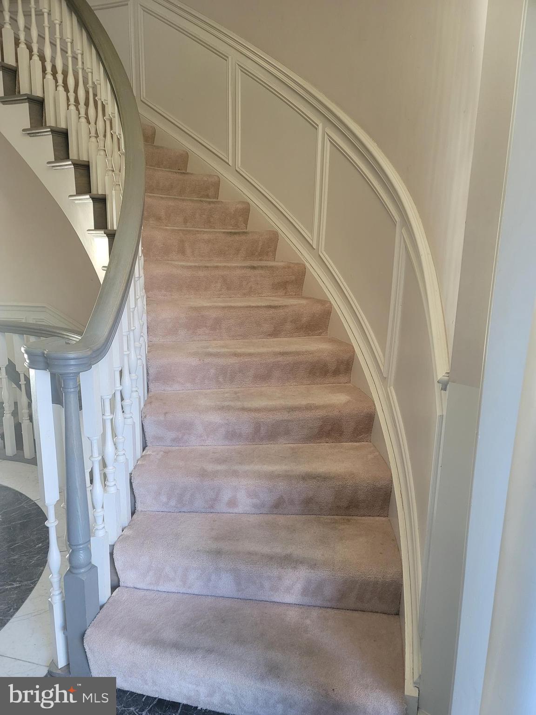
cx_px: 268
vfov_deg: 69.4
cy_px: 358
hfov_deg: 54.9
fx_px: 516
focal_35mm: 25
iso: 320
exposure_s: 1/120
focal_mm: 7
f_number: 1.8
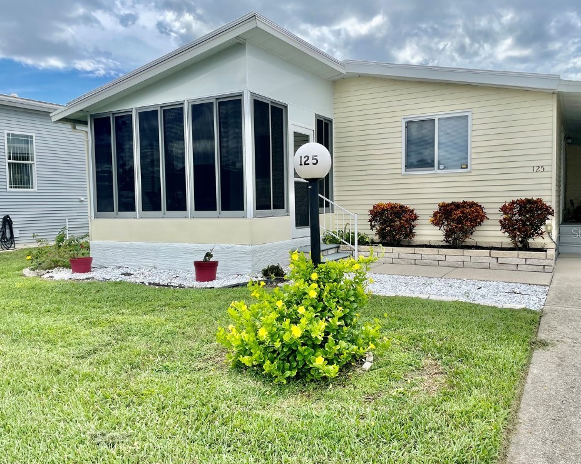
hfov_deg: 62.2
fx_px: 481
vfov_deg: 51.5
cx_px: 310
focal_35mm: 28
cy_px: 233
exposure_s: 1/3509
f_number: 1.6
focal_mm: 4.2
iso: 32
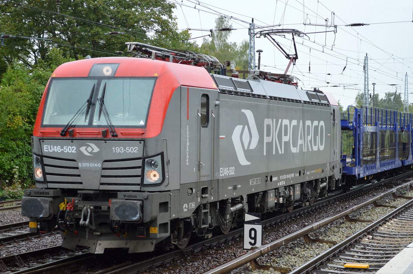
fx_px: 945
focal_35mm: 82
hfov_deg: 24.6
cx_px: 206
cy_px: 137
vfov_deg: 16.5
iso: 720
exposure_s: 1/500
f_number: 5.6
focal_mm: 55
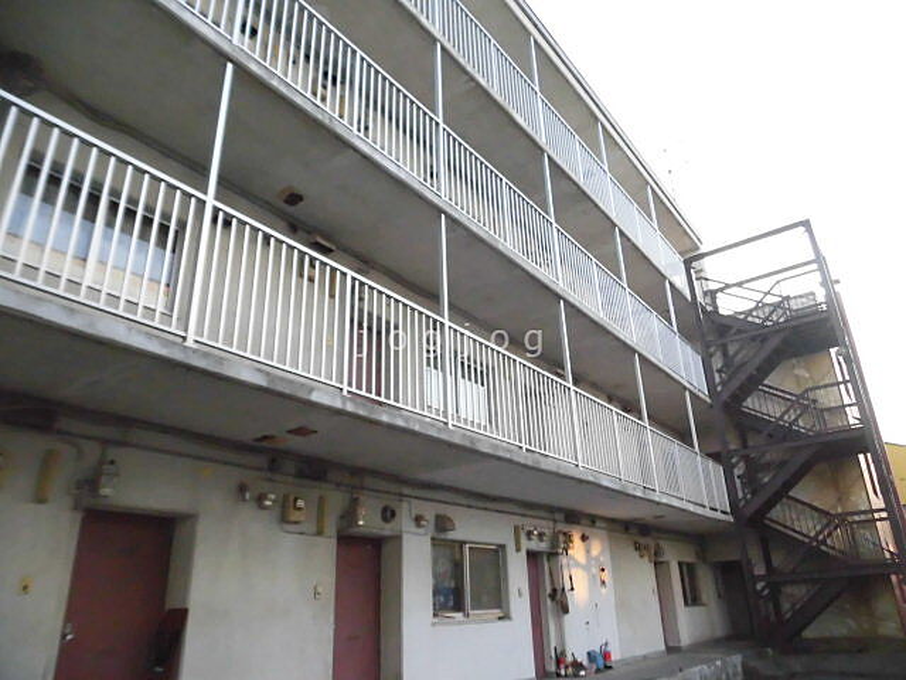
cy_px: 340
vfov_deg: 56.8
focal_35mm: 24
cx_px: 453
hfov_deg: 71.6
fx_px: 628
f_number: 3.1
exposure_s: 1/500
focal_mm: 4.3
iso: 800
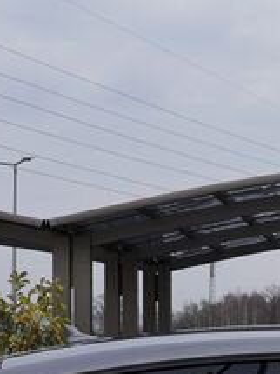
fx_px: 1188
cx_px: 397
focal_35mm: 110
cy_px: 326
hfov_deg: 12.9
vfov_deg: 17.7
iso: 100
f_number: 8
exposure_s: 1/250
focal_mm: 24
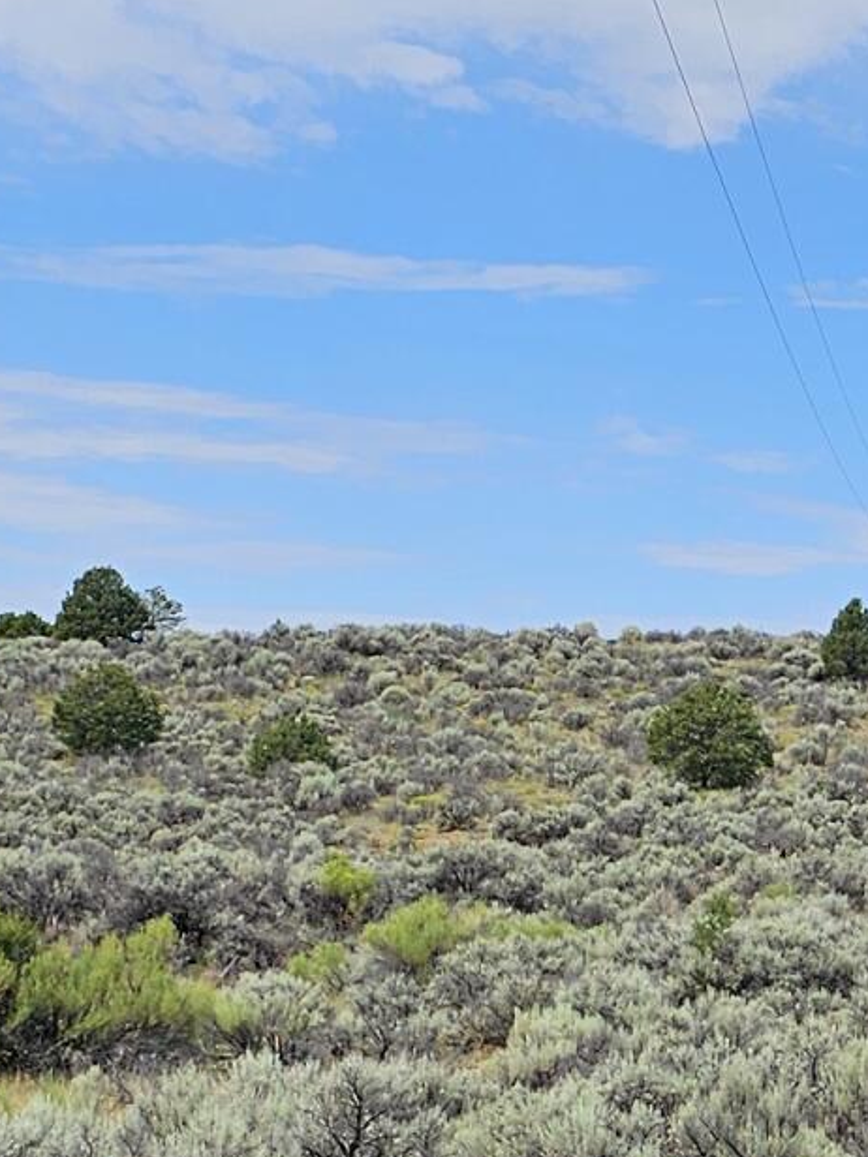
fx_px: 3745
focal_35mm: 112
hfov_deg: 12.1
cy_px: 1014
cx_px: 1591
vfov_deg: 17.3
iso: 10
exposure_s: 1/1076
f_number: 1.7
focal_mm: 6.3
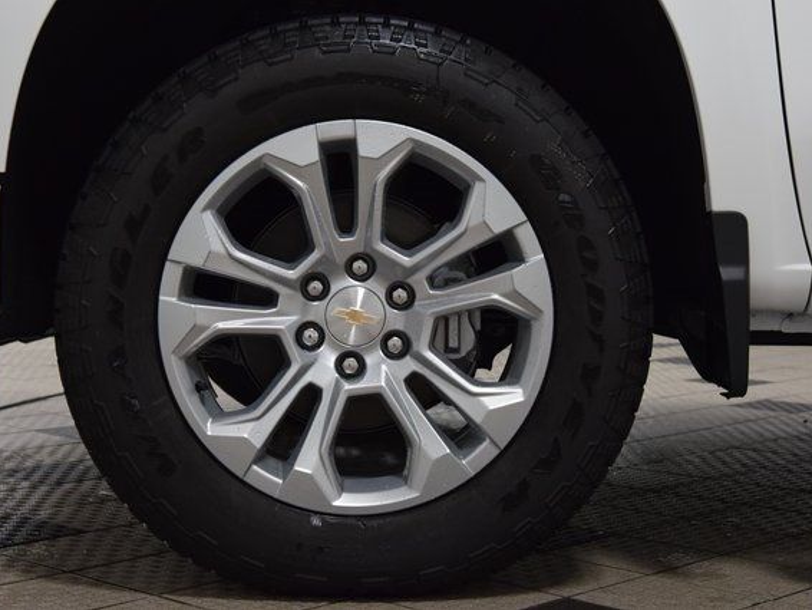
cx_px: 356
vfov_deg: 19.7
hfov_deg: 26.0
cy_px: 305
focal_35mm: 75
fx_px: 1760
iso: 1600
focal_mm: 46
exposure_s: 1/60
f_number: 7.1
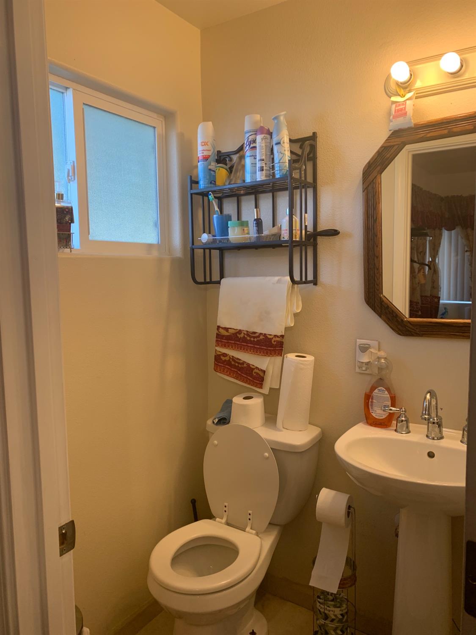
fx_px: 477
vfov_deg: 67.3
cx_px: 238
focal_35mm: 26
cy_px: 318
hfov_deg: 53.1
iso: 64
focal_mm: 4.25
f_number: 1.8
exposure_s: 1/60
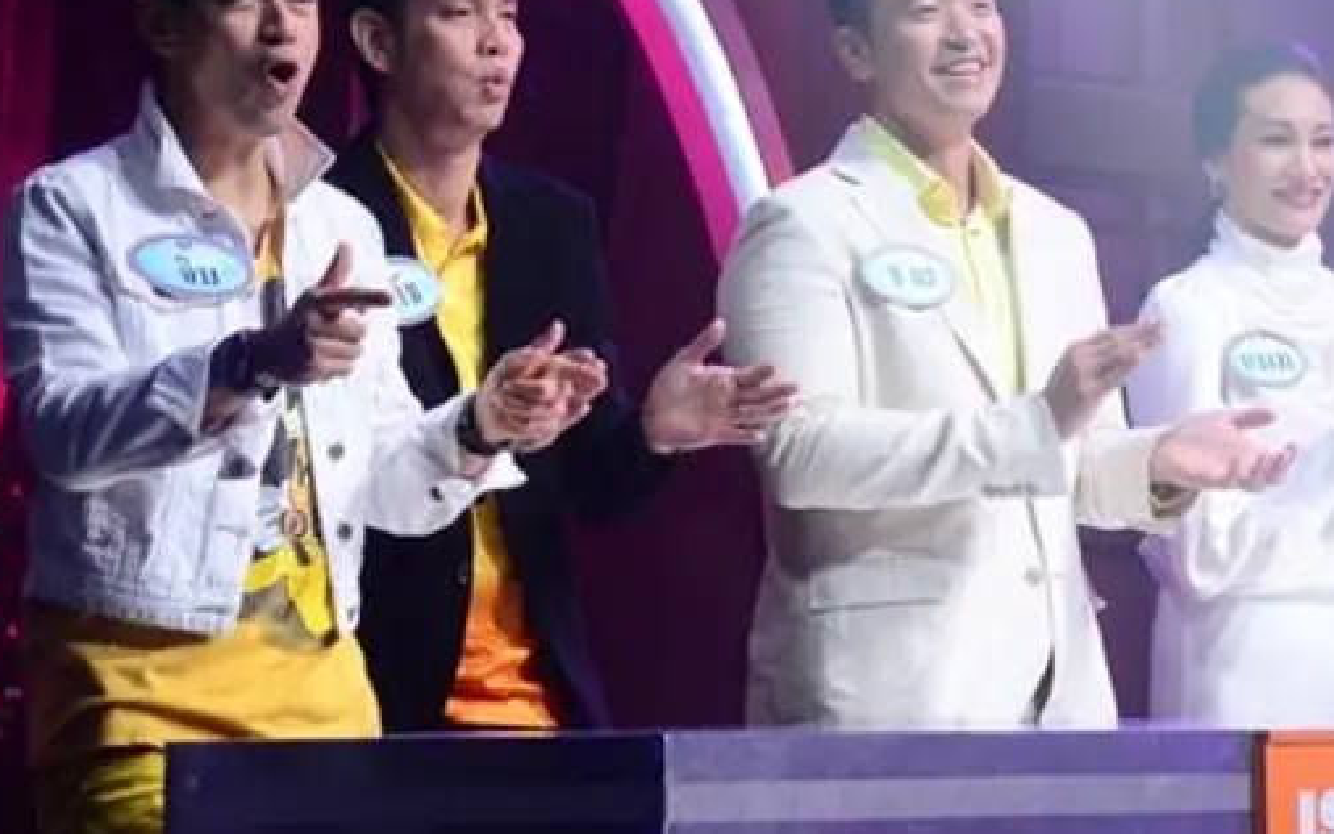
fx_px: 5636
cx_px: 818
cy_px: 245
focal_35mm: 155
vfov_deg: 8.5
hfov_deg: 13.5
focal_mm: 66
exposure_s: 1/200
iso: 2000
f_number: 5
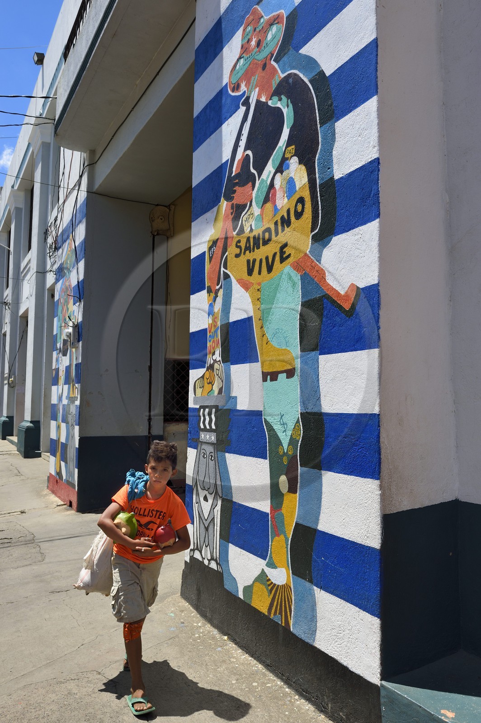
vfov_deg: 67.4
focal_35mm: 27
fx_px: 542
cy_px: 362
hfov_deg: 47.9
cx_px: 240
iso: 200
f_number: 13
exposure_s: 1/250
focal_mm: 27
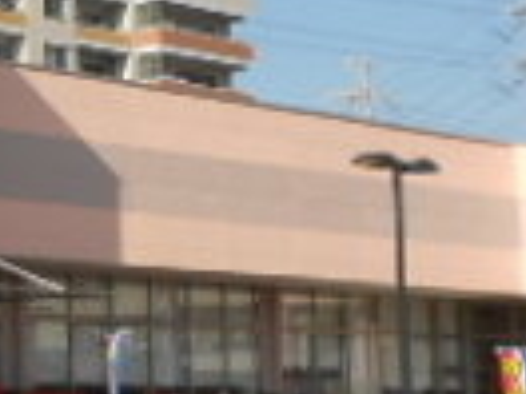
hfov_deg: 14.9
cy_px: 16
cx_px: -171
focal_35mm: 126
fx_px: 1915
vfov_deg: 11.7
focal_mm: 4.6
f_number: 3.2
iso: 80
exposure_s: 1/1000
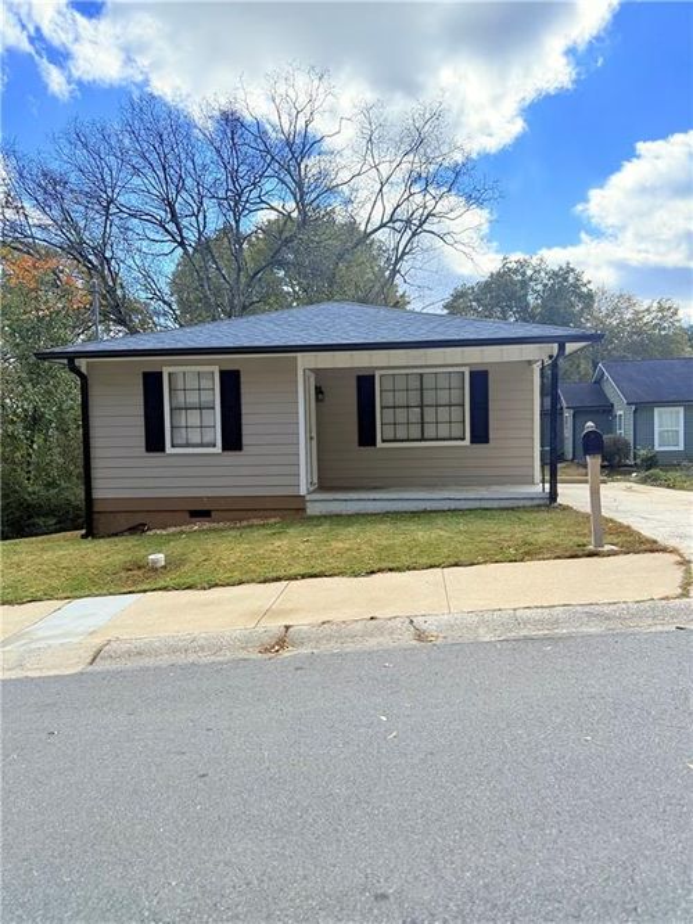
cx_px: 346
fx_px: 641
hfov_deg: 56.8
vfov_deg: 71.6
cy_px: 462
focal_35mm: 24
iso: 100
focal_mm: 6.76
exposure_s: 1/2370
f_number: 1.78
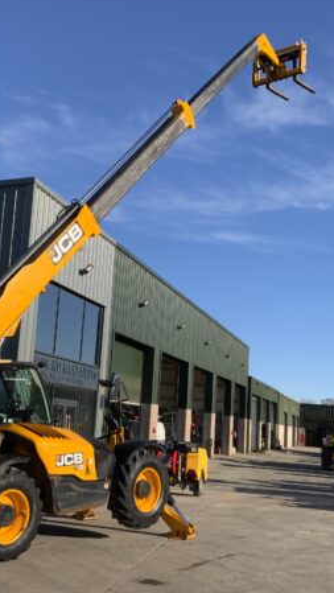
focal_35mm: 45
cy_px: 297
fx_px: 708
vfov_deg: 45.5
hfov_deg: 26.5
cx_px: 136
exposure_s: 1/1626
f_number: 1.8
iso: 16
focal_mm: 3
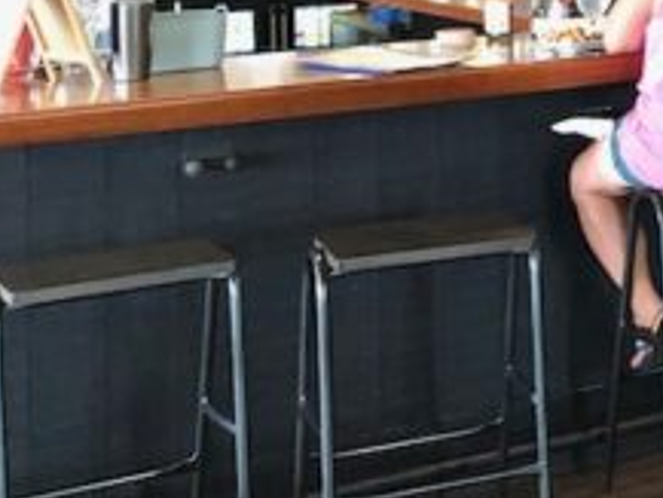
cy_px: -162
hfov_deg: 17.0
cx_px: 1115
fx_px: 1897
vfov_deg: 14.3
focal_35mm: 99
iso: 64
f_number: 1.8
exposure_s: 1/15
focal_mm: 3.99
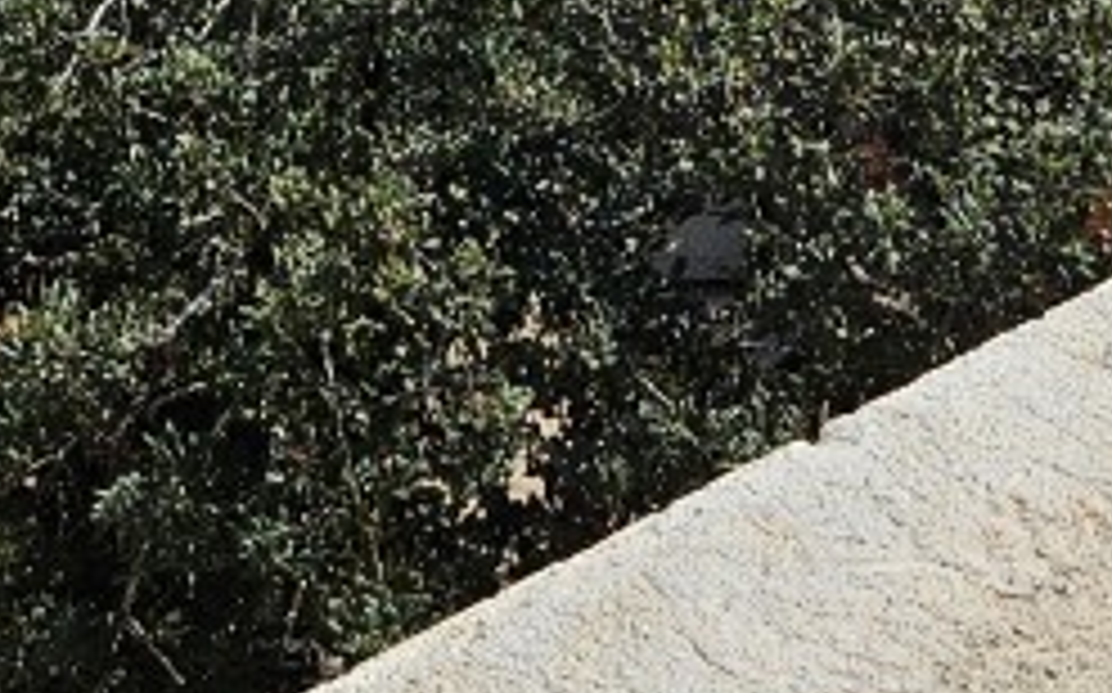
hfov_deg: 20.3
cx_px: 936
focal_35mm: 101
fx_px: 3059
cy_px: -778
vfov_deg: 11.4
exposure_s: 1/3151
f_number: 1.8
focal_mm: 5.4
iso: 25
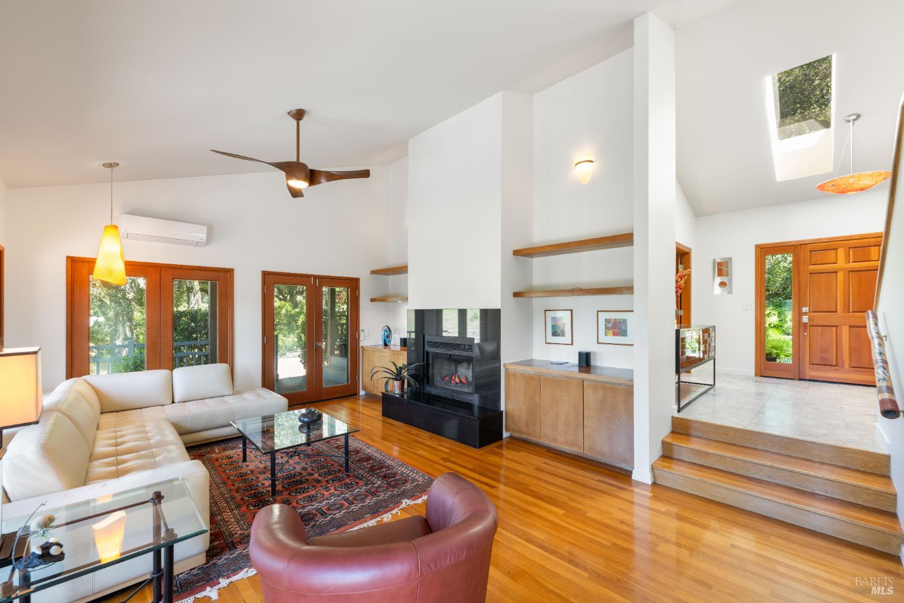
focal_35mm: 14
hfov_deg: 102.3
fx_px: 364
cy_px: 302
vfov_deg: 79.2
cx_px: 452
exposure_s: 1/6
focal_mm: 14.5
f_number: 8
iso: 500
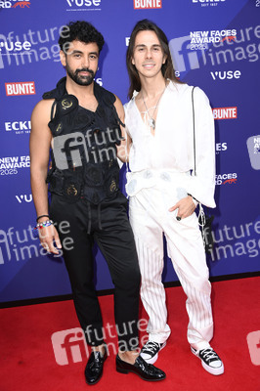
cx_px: 130
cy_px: 196
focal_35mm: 36
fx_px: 391
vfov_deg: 53.2
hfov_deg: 36.8
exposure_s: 1/200
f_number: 5.6
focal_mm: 36
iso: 800
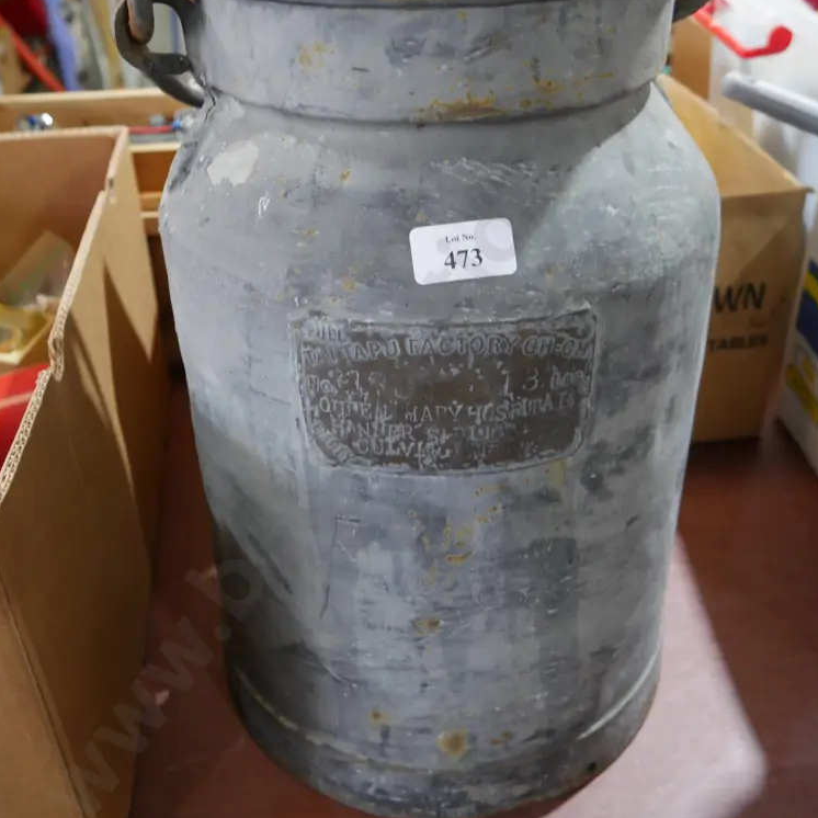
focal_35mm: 34
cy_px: 365
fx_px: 909
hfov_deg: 48.4
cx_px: 401
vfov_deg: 48.4
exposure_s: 1/60
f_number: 3.5
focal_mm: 14
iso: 800
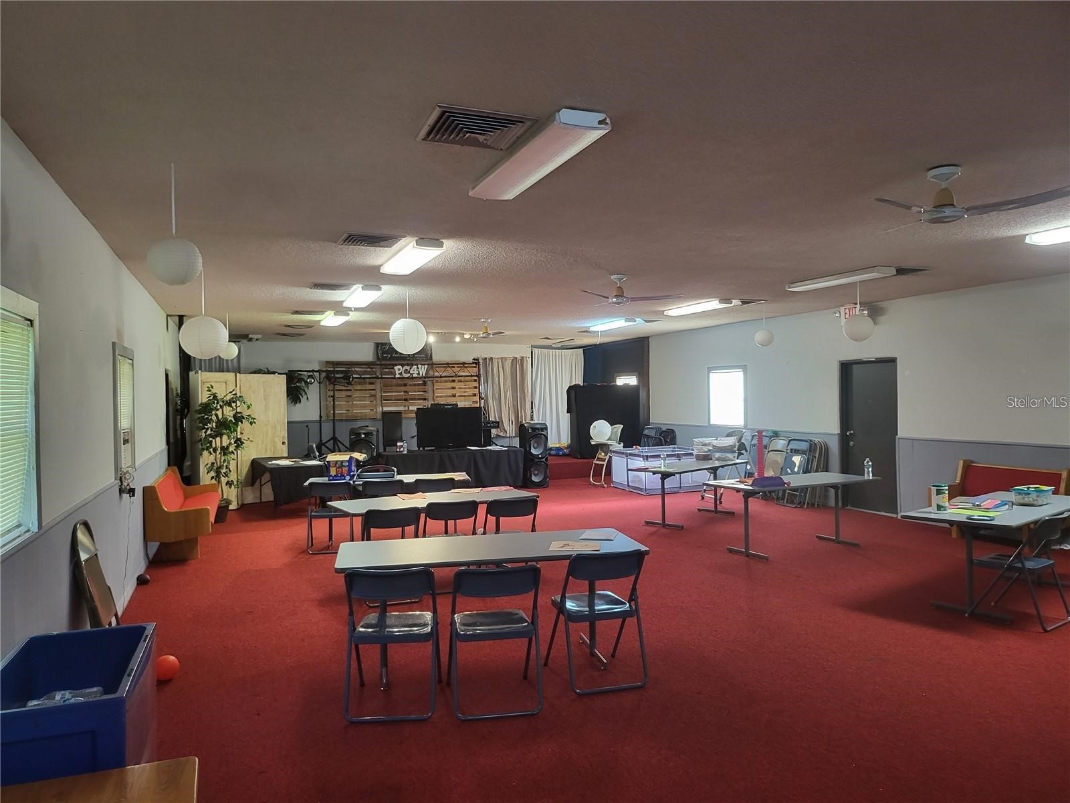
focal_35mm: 24
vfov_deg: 56.8
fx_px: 742
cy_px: 402
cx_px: 535
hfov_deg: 71.6
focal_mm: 5
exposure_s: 1/40
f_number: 1.8
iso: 250
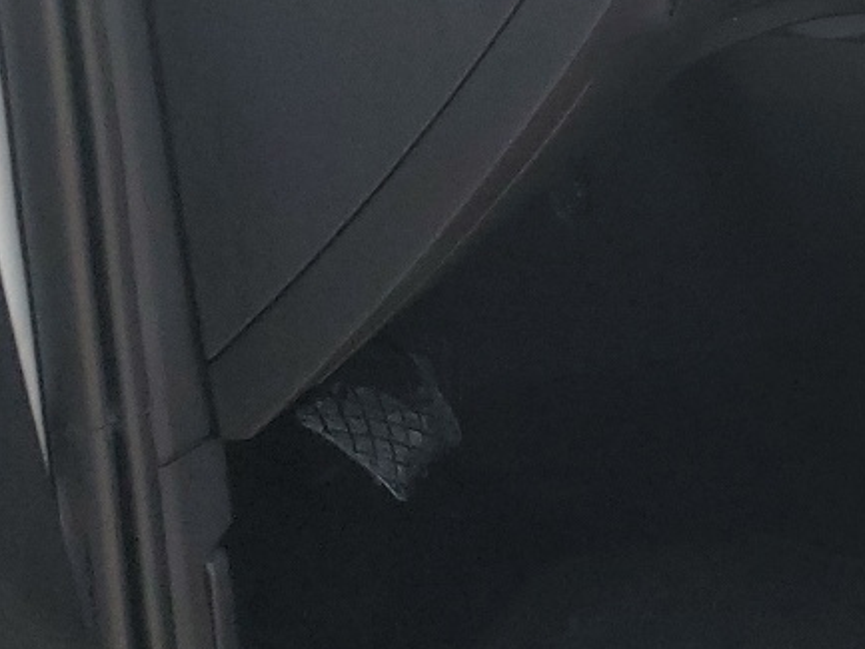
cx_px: 1532
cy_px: -112
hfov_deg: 17.0
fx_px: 2400
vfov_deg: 14.9
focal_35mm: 96
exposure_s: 1/270
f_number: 1.5
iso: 50
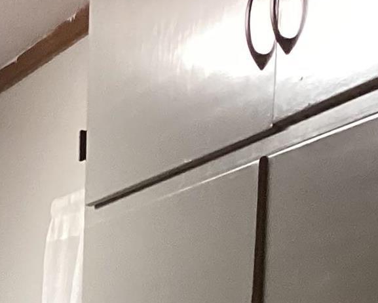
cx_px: -561
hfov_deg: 10.2
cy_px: 747
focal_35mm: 161
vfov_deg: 8.7
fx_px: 1802
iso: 200
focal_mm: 3.3
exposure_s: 1/60
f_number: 2.4
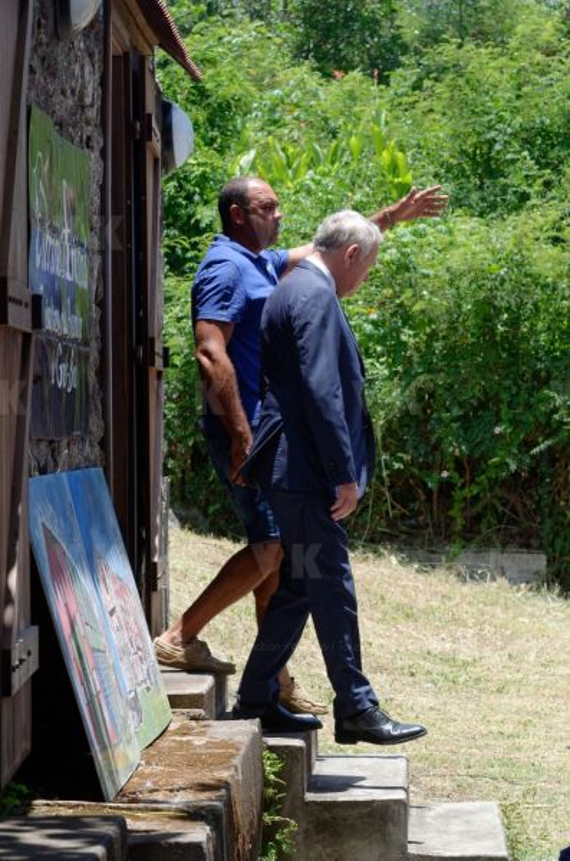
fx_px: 3294
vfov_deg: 14.9
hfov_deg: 9.9
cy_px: 430
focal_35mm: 138
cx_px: 285
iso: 200
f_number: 8
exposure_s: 1/320
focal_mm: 92
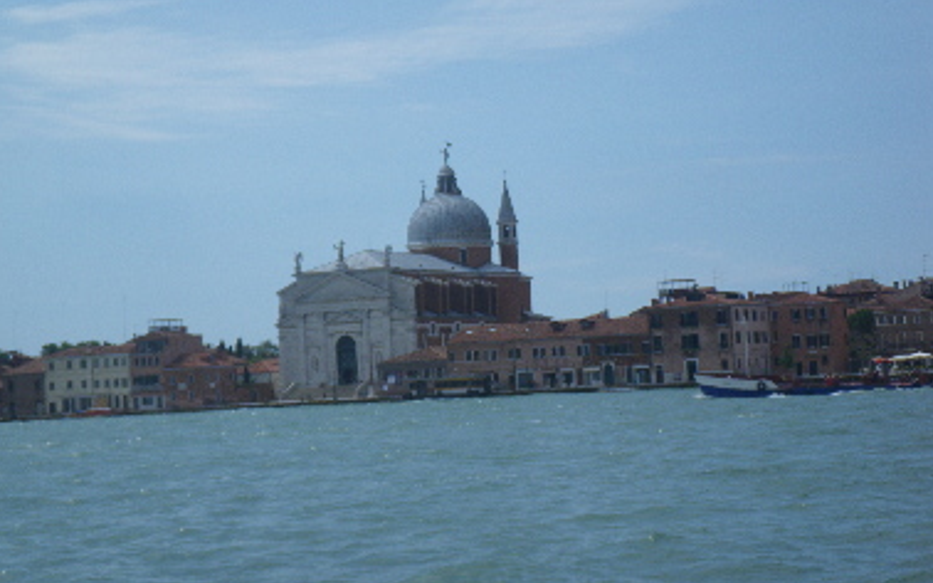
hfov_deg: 24.9
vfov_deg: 15.7
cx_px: 466
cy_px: 287
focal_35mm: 83
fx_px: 2110
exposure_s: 1/400
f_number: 5.8
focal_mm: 13.7
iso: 50
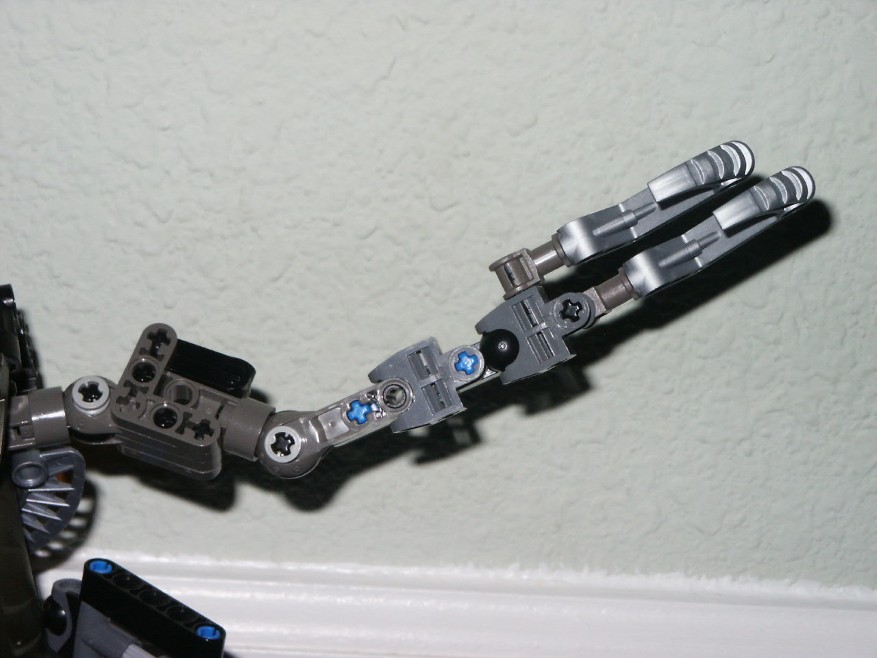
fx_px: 2812
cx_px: 438
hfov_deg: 17.7
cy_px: 329
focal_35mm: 111
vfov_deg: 13.3
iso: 200
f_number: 8
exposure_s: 1/90
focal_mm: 22.62
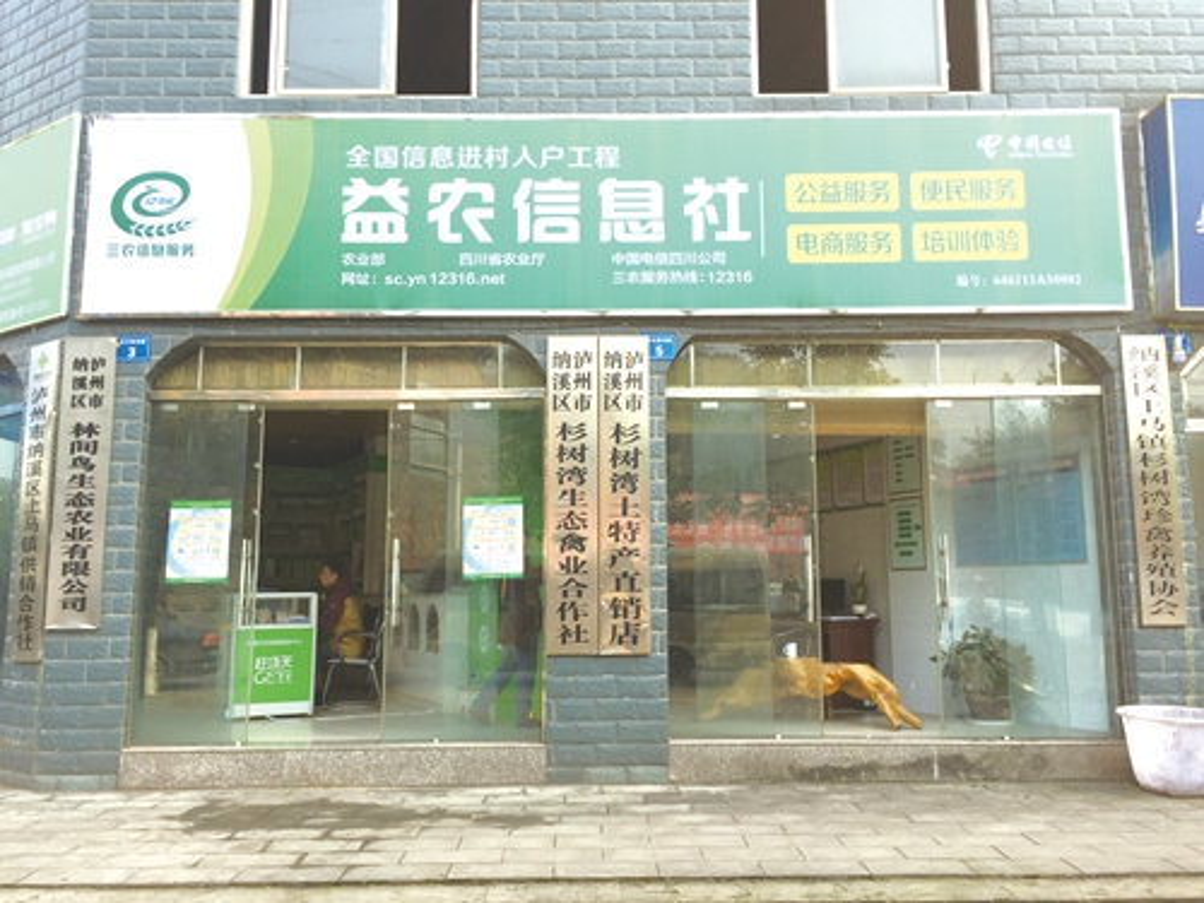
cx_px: 602
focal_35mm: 29
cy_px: 452
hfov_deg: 61.7
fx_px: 1009
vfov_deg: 48.2
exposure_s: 1/494
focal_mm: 4.15
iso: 32
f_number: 2.2
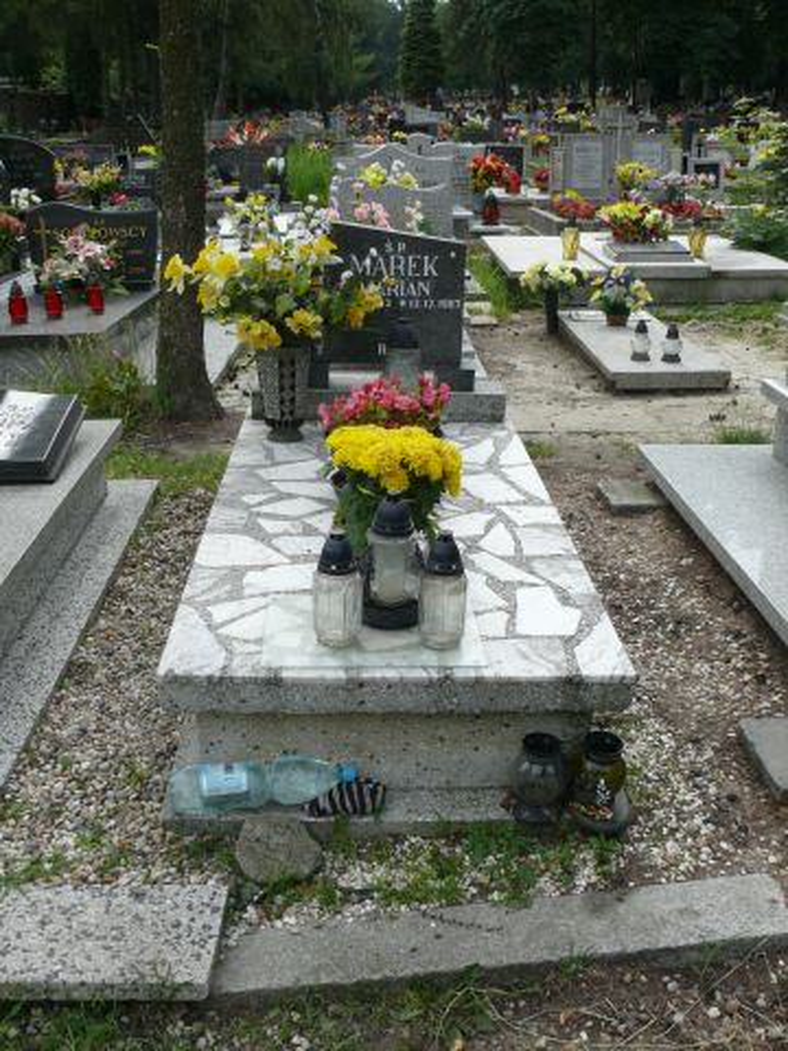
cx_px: 394
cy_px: 526
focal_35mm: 35
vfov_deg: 52.6
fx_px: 1062
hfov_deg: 40.7
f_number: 5.6
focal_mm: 7.4
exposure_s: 1/250
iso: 100
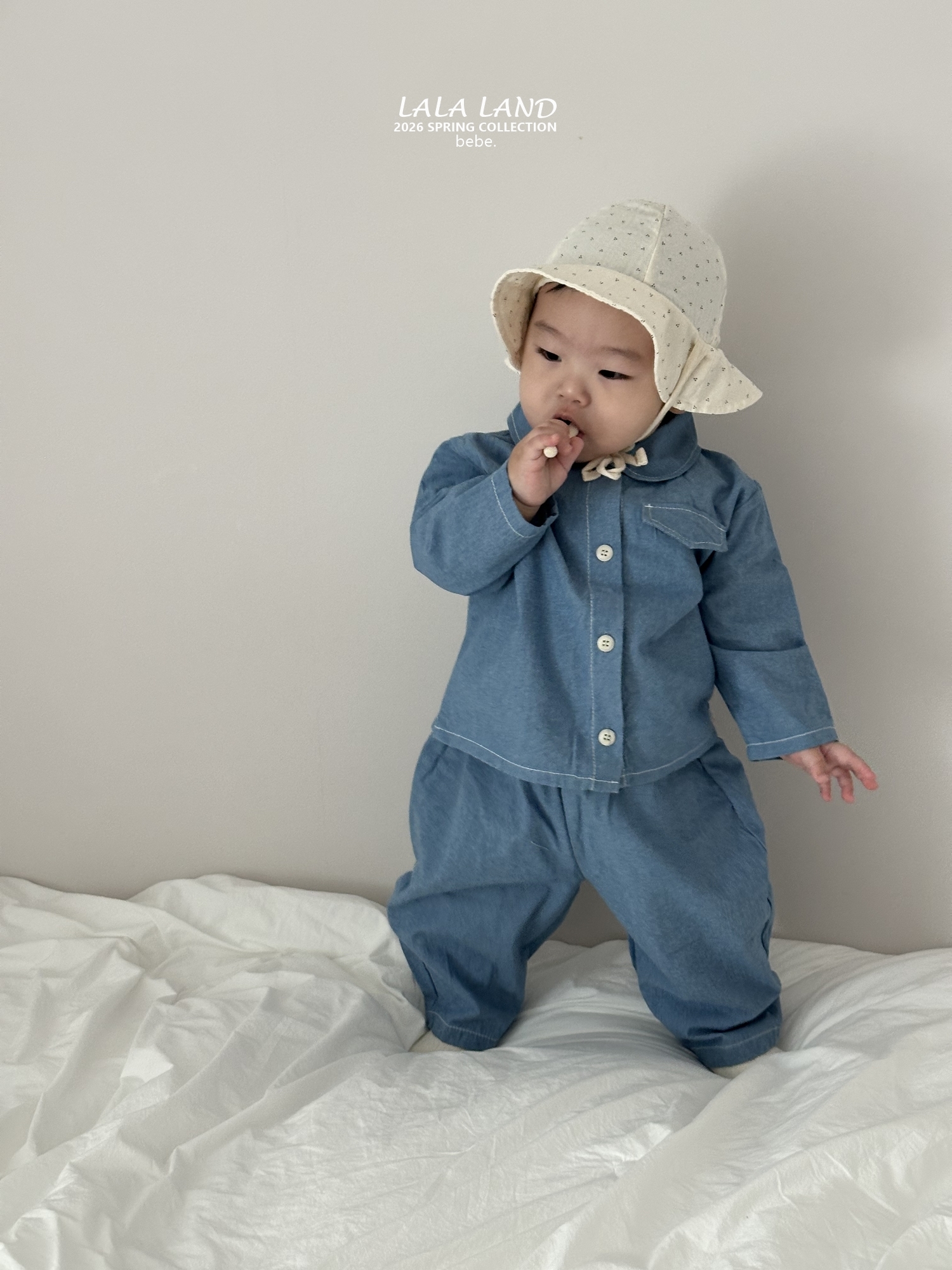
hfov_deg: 30.3
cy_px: 635
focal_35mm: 48
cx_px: 476
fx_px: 1760
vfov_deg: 39.7
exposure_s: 1/60
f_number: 1.78
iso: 200
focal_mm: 6.86
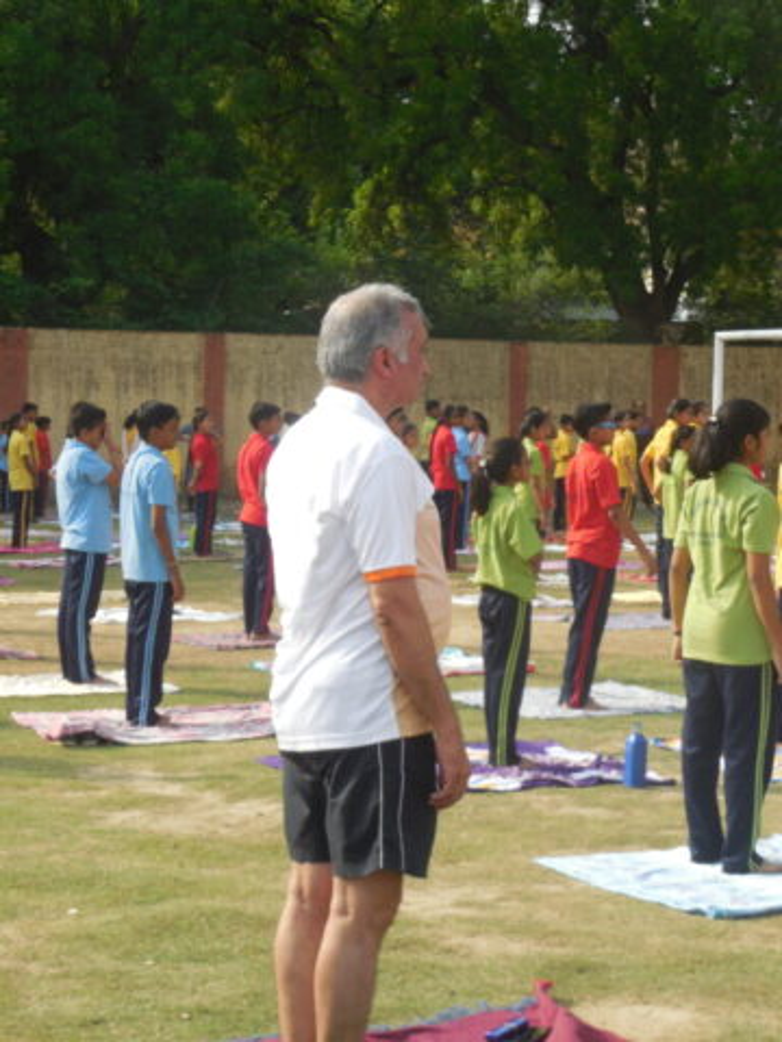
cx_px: 391
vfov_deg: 24.1
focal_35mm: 81
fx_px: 2440
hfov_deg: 18.2
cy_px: 521
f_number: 4.6
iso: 125
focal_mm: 14.5
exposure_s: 1/320
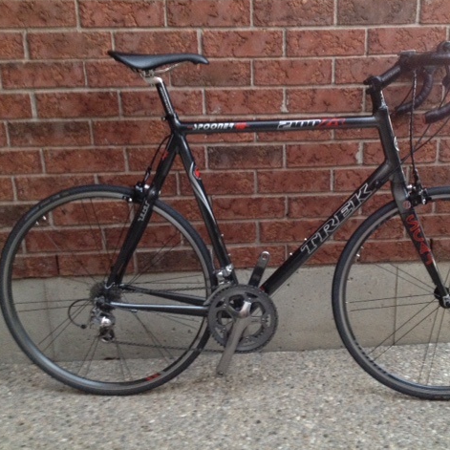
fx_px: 618
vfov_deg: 40.0
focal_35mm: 42
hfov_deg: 39.7
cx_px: 288
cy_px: 223
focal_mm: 4.28
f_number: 2.4
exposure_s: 1/20
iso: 320
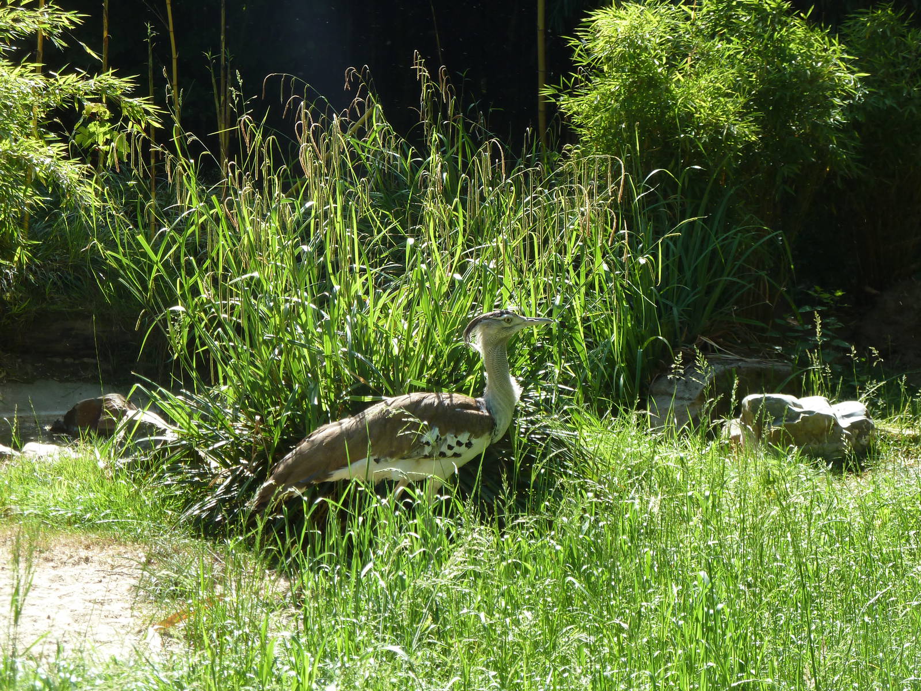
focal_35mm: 96
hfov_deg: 20.4
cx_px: 460
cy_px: 346
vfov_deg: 15.4
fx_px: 2554
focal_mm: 15.8
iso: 80
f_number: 4.3
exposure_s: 1/125
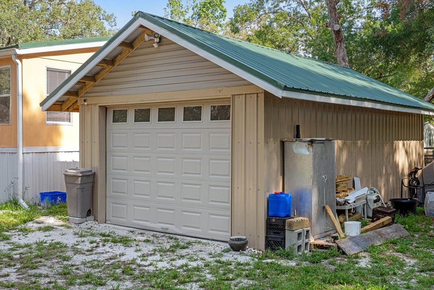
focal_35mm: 44
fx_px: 530
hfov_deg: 44.5
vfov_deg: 30.5
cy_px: 137
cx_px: 229
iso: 320
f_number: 9
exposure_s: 1/20
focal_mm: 35
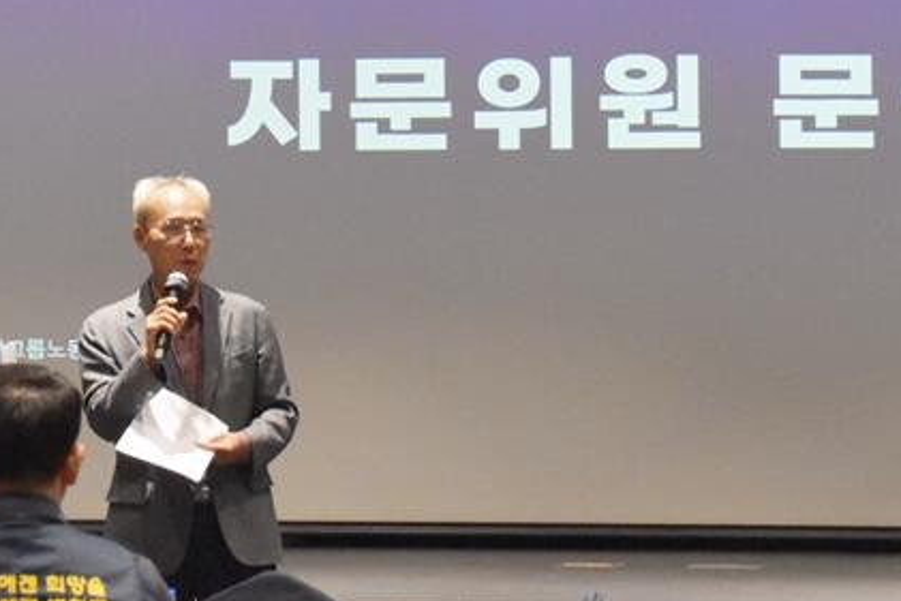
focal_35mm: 226
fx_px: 5658
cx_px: 390
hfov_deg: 9.1
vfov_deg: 6.1
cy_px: 106
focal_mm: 62
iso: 2500
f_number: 6.3
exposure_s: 1/125
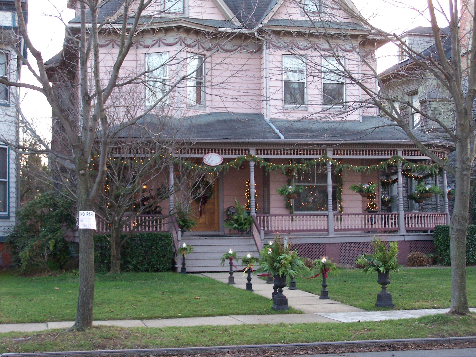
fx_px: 880
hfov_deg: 30.3
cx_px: 238
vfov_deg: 22.9
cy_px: 178
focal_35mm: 64
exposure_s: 1/60
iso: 140
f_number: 3.2
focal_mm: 10.7
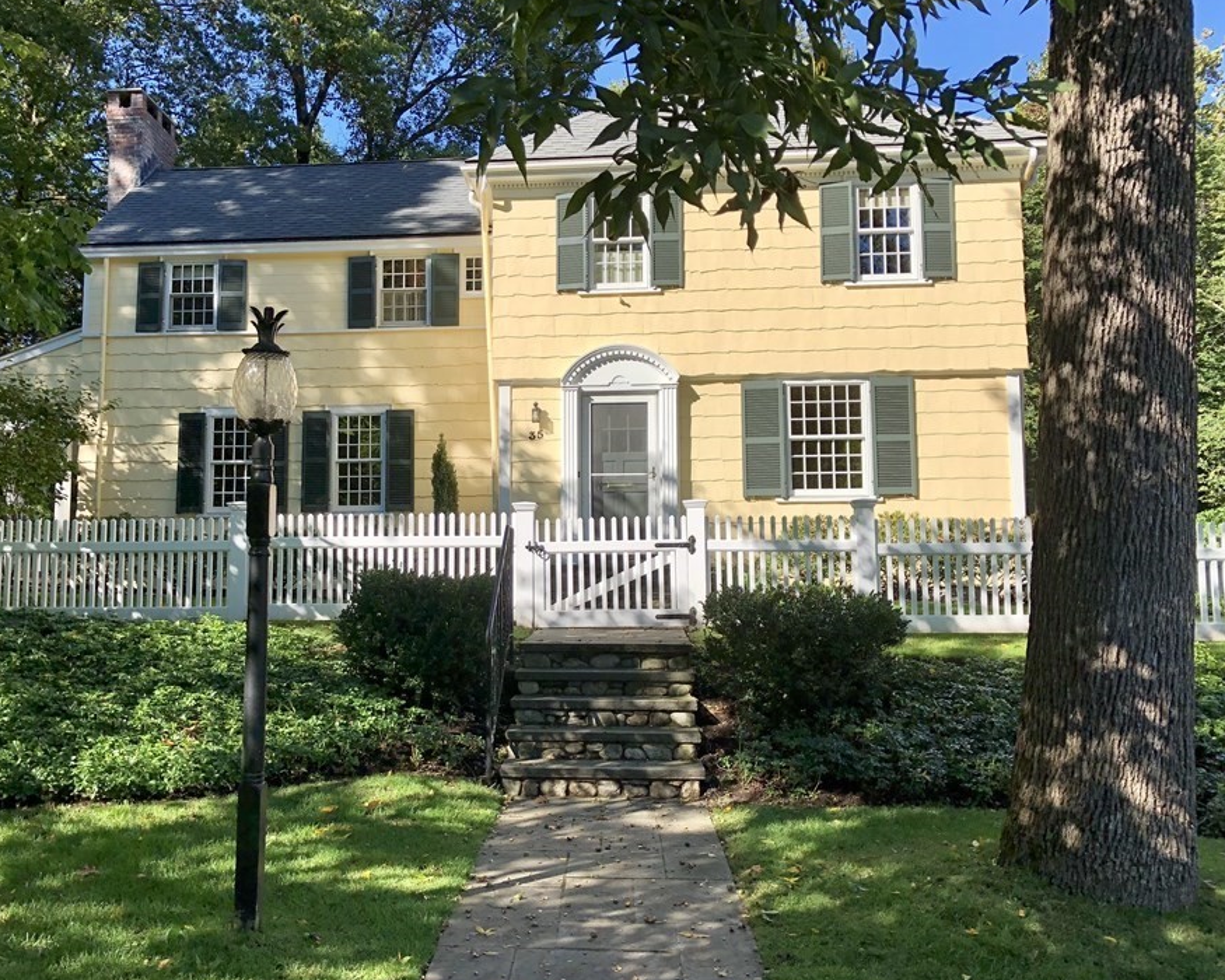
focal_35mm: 32
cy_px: 503
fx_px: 1160
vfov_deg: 45.8
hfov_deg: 55.4
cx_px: 510
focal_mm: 4
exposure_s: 1/1279
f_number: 1.8
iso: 20
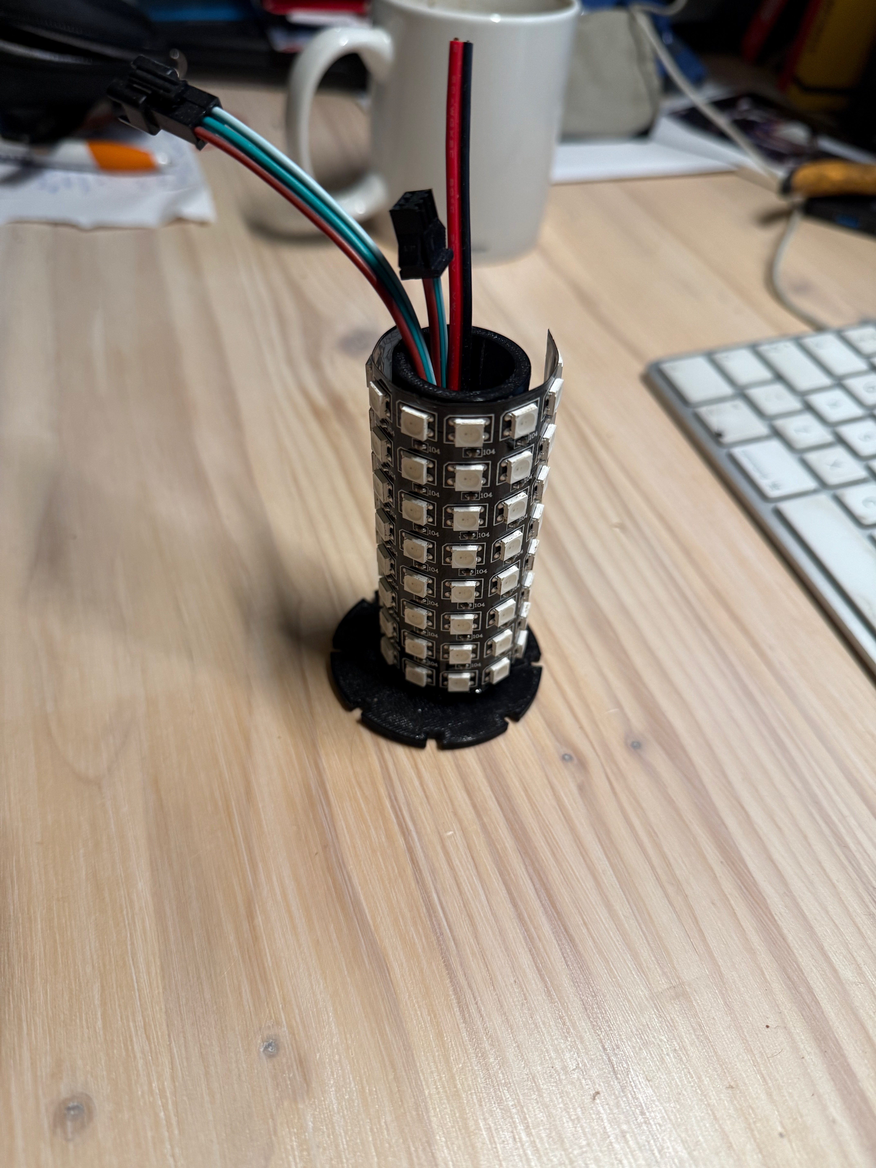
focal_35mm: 24
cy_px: 584
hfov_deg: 56.8
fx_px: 810
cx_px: 438
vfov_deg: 71.6
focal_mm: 6.76
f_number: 1.78
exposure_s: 1/50
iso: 160
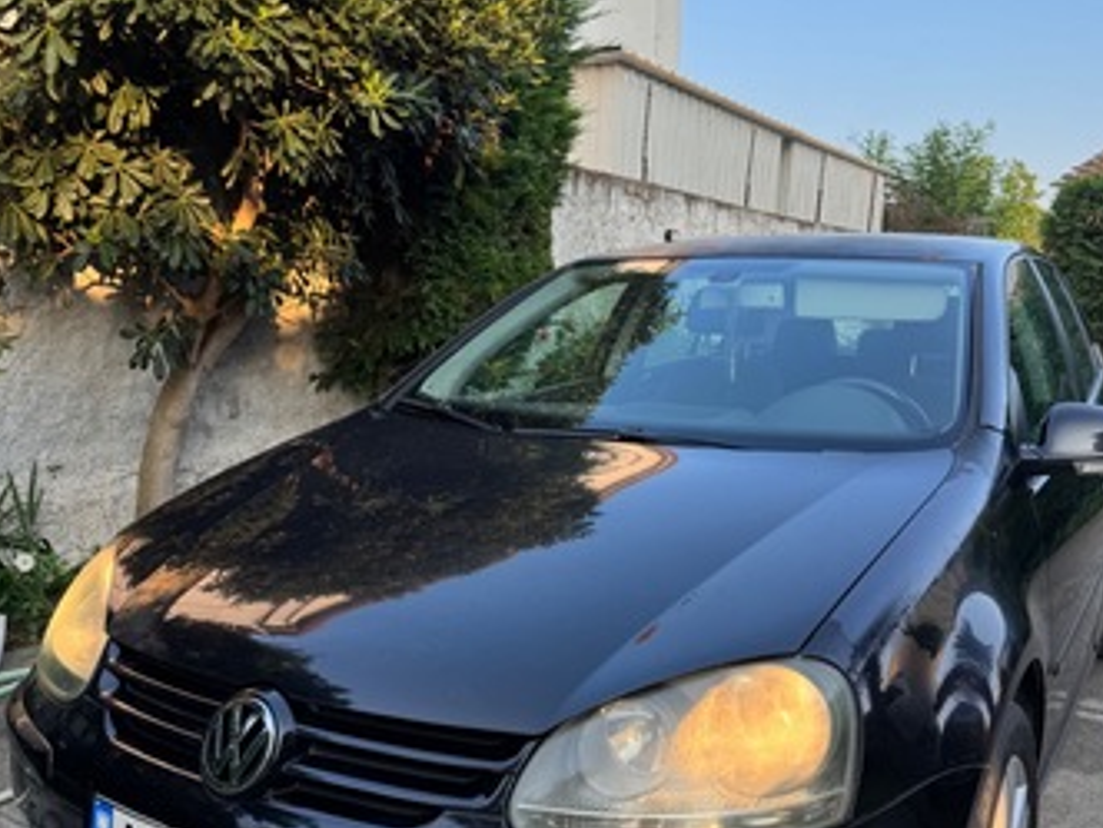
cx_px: 585
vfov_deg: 53.0
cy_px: 392
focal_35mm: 26
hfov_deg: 67.2
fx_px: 828
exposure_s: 1/598
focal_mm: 6.76
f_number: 1.78
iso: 80
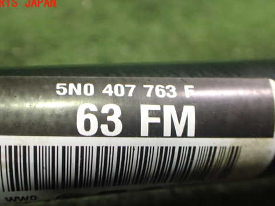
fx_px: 302
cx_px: 125
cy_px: 127
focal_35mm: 38
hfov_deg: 48.9
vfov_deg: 37.5
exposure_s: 1/30
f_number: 2.3
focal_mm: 5.4
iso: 1000
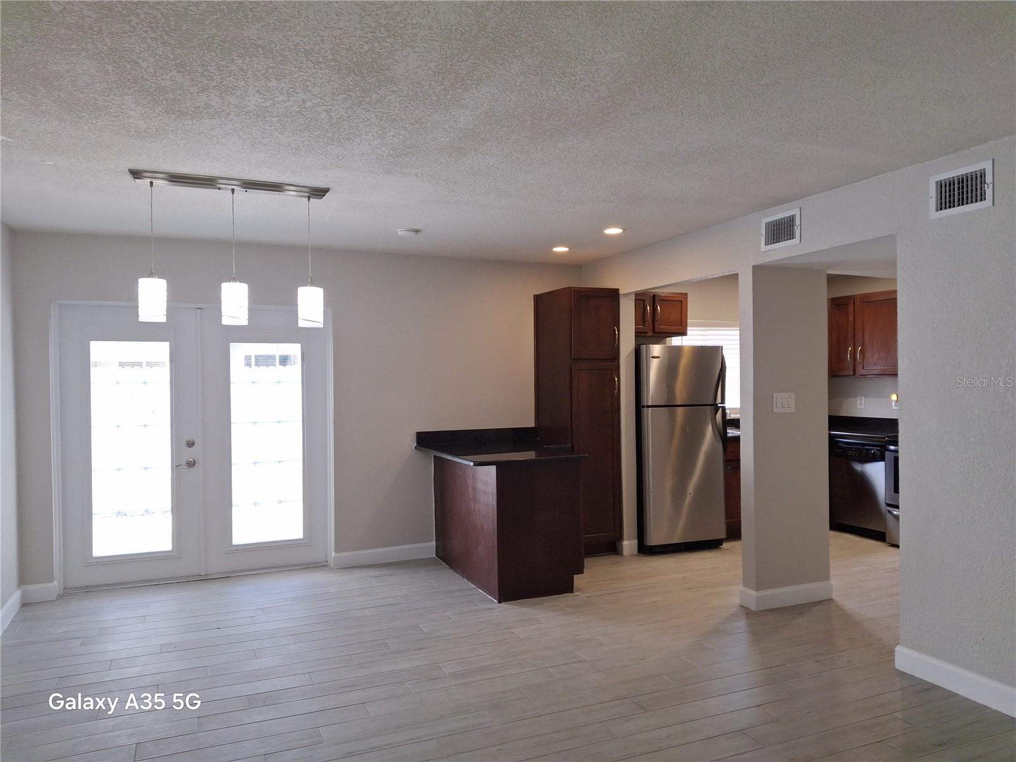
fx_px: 734
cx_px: 508
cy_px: 381
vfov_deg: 54.9
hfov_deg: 69.4
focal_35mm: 25
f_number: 1.8
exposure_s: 1/120
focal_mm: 4.69
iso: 64
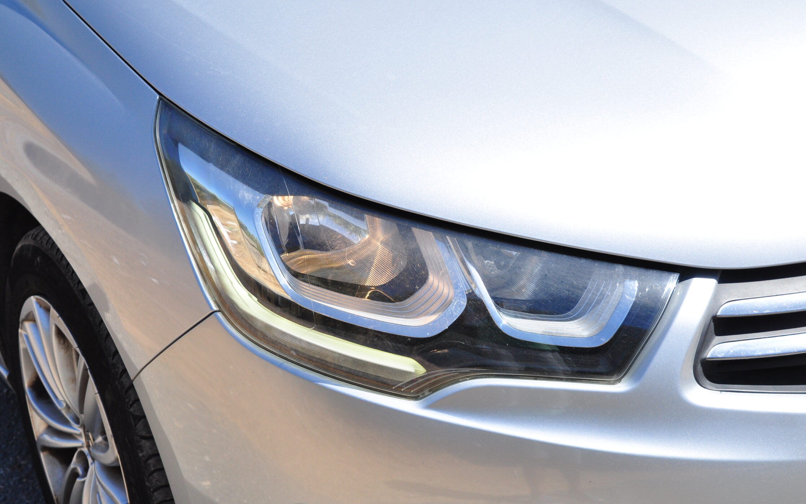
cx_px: 393
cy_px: 277
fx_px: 1538
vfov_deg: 18.6
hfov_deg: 29.4
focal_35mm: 70
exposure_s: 1/2000
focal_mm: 40
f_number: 5.6
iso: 500
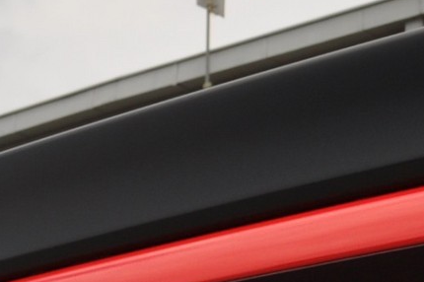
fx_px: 1848
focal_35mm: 157
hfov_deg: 12.9
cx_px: 409
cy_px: -75
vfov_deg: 8.6
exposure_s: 1/400
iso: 200
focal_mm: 18
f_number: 10
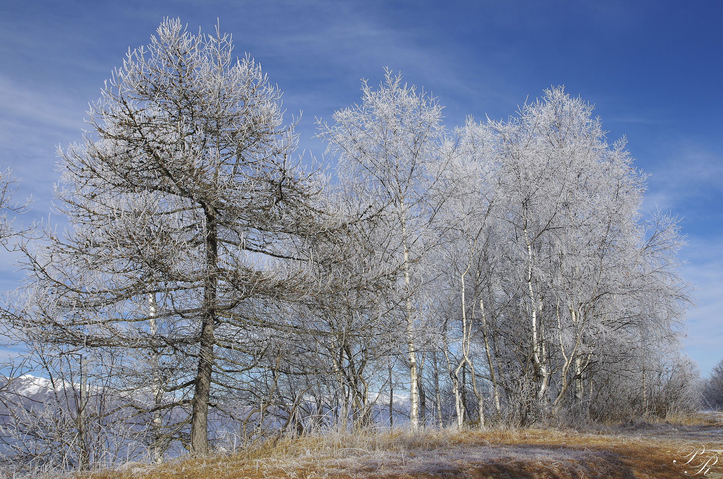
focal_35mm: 39
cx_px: 362
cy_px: 240
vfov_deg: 34.1
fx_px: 782
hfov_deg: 49.6
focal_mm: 26
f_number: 9
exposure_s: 1/250
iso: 100
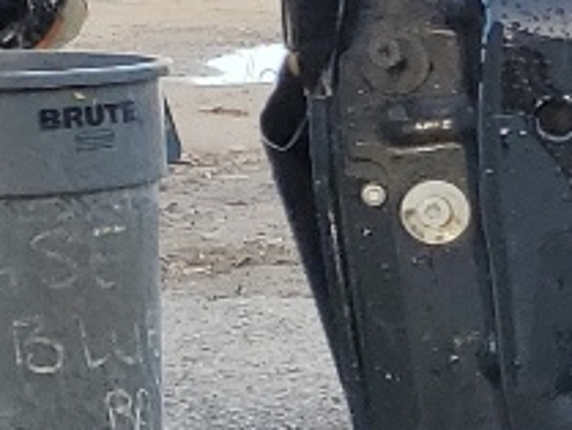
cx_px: 1954
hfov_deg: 7.9
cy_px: 457
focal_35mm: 199
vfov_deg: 7.4
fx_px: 3290
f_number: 1.5
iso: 50
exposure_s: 1/455
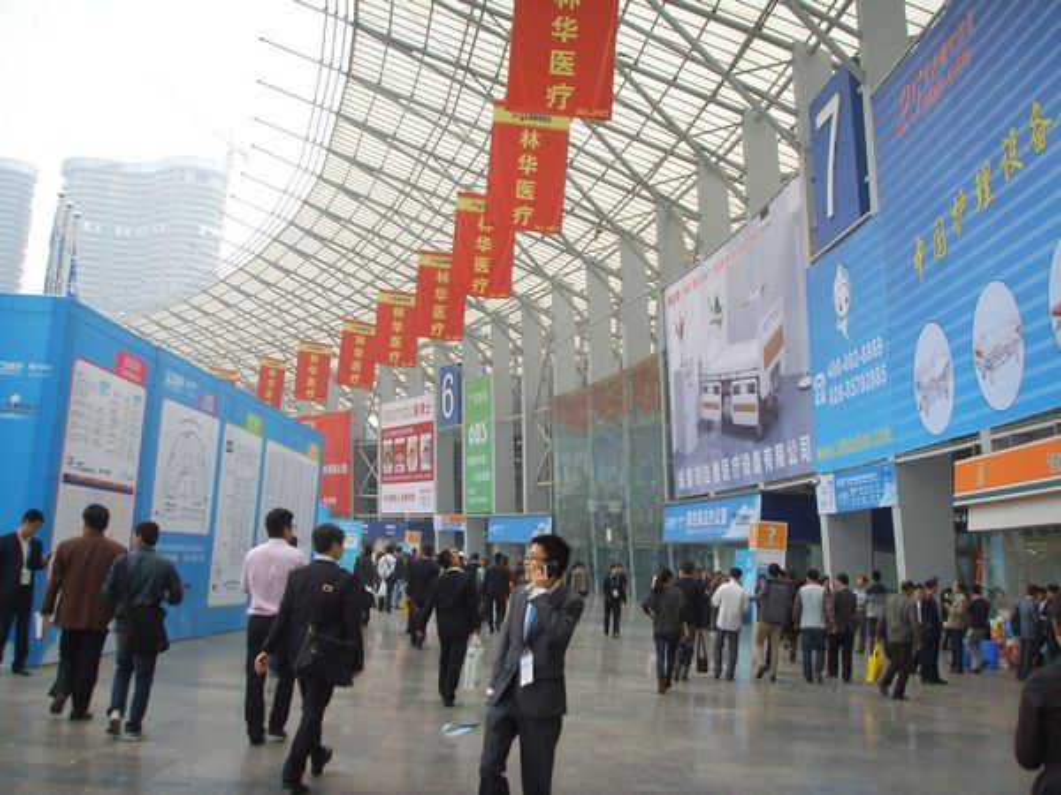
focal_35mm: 39
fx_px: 1195
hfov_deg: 47.9
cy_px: 398
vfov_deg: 36.8
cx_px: 530
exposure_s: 1/125
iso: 50
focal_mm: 6.6
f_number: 3.5
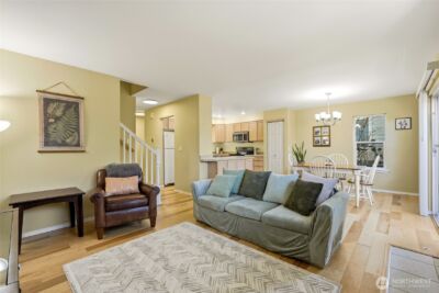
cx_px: 220
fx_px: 201
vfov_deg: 72.1
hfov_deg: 95.0
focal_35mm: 16
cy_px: 146
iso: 400
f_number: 9
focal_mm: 16.5
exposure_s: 1/160
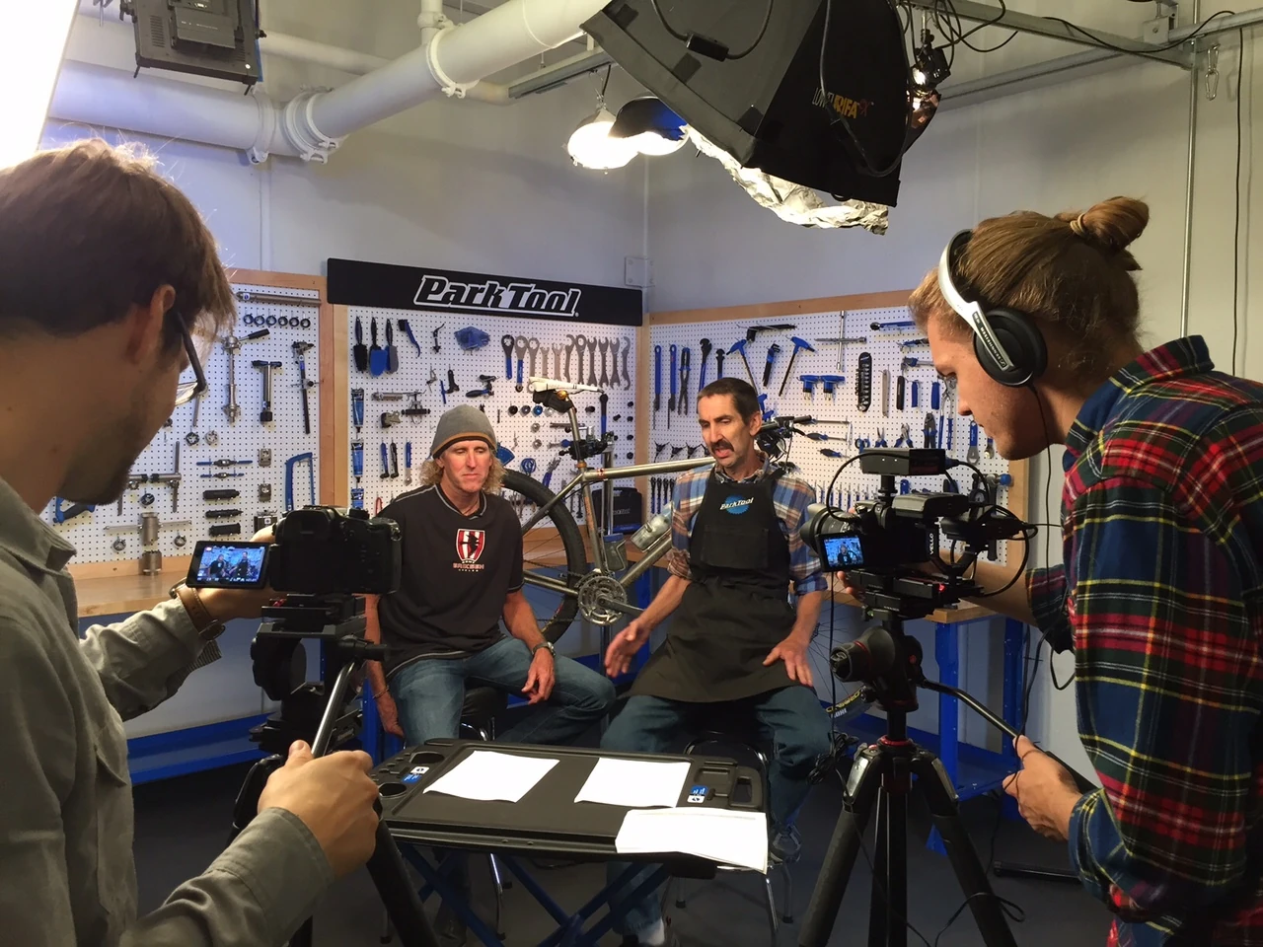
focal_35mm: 29
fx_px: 1058
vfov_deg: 48.2
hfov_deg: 61.7
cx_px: 632
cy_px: 474
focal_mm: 4.15
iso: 64
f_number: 2.2
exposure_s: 1/30
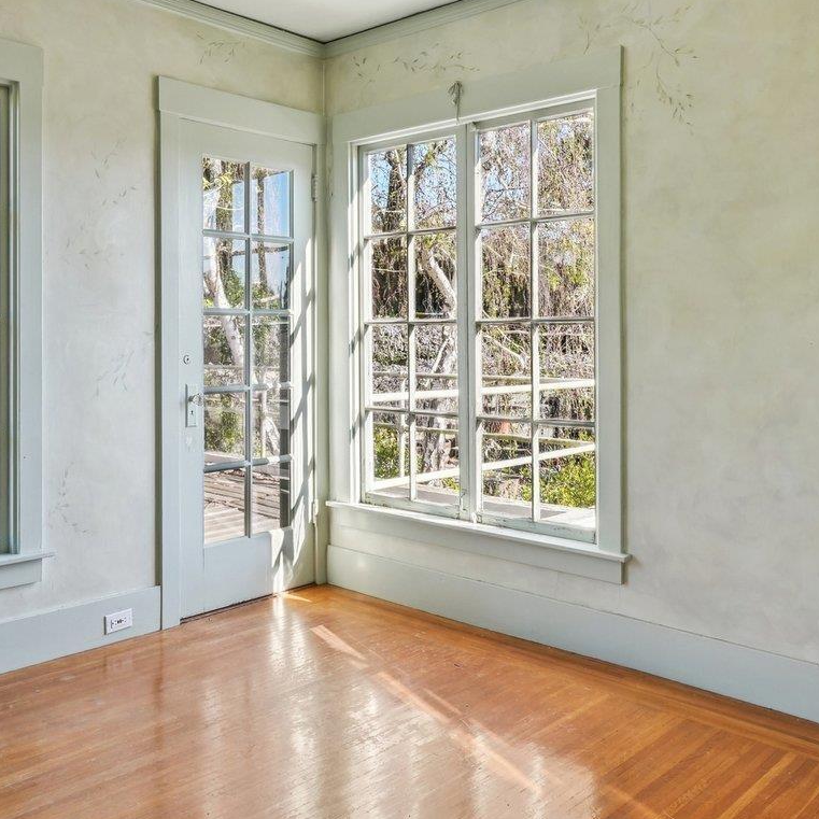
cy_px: 334
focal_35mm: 32
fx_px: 857
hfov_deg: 50.8
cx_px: 325
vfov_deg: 50.8
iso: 640
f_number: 9
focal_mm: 14
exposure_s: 1/80
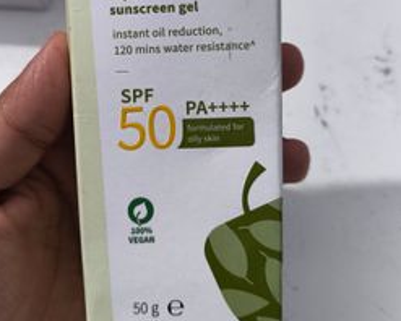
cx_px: 160
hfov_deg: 47.6
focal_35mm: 38
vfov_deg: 38.4
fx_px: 451
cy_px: 88
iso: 860
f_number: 1.87
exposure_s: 1/50
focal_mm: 5.56
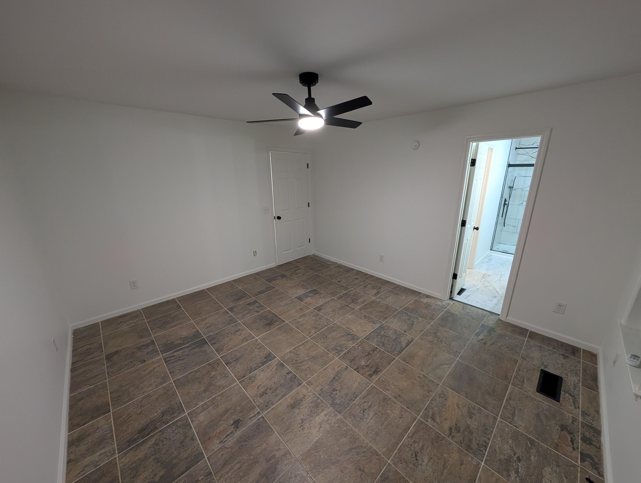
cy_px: 242
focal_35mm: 12
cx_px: 320
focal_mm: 2.02
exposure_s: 1/120
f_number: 1.7
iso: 245
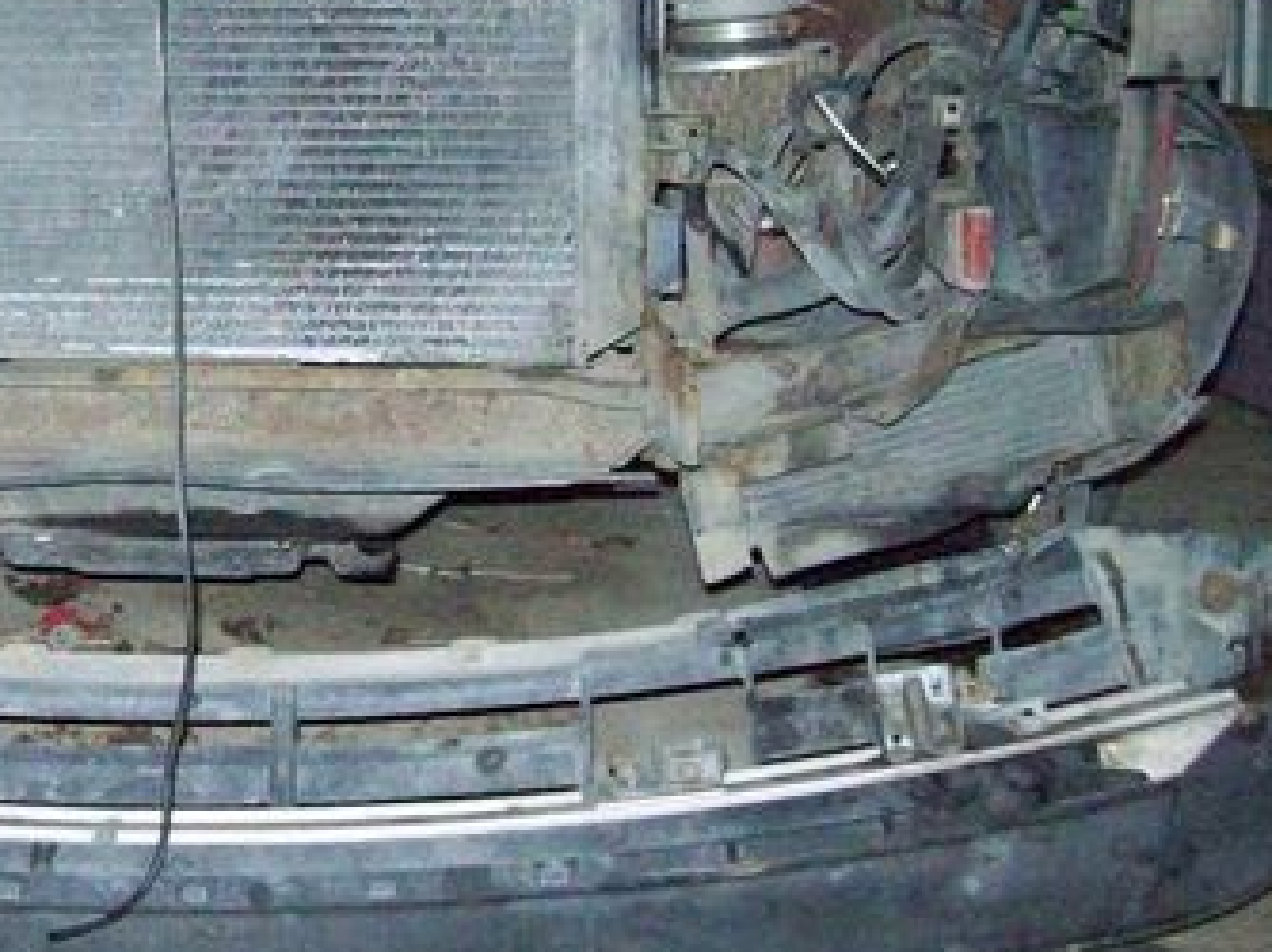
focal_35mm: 69
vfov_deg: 21.1
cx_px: 91
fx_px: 2534
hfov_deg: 27.0
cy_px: 248
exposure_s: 1/128
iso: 800
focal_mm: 6
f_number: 2.7
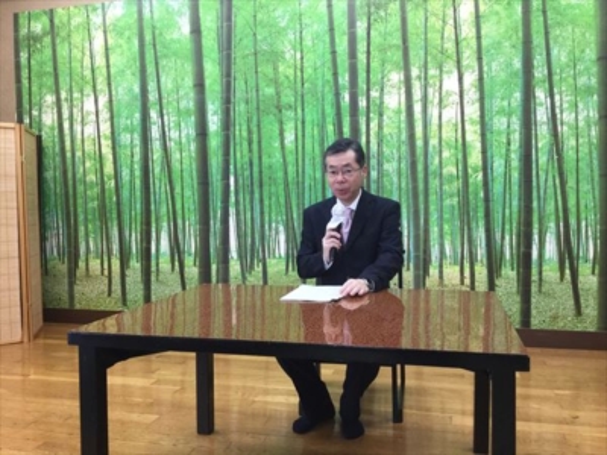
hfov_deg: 58.4
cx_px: 304
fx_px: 544
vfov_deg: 45.4
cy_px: 228
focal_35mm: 31
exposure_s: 1/30
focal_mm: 3.3
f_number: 2.4
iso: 64
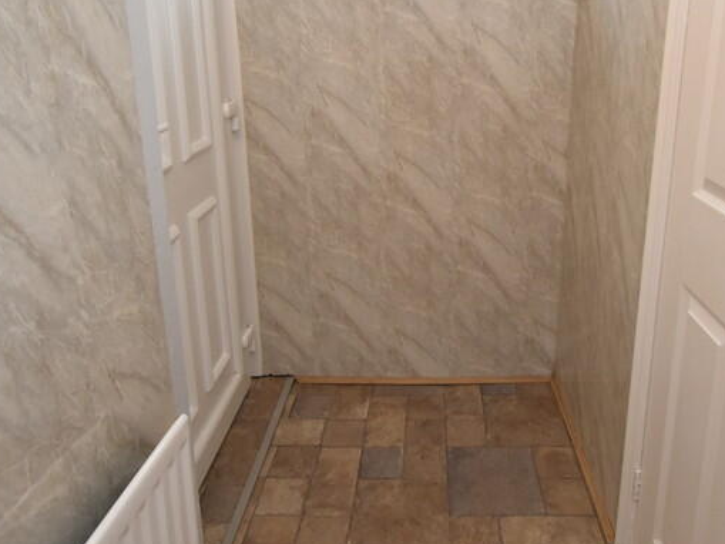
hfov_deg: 61.1
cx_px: 437
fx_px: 608
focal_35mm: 29
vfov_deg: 47.7
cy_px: 196
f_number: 3.5
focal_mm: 10
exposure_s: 1/60
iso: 1000
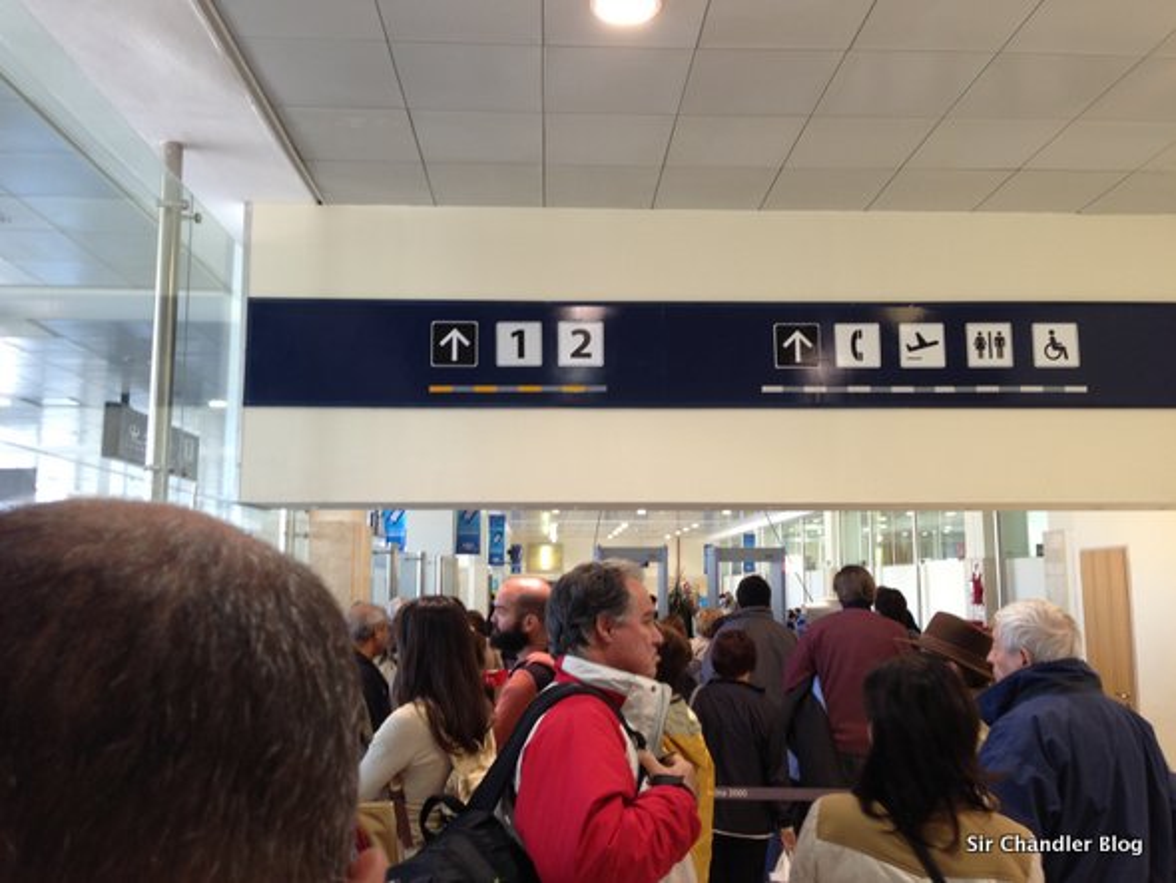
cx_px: 588
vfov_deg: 43.0
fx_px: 1122
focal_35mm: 33
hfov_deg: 55.3
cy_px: 442
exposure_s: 1/20
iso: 50
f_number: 2.4
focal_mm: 4.13
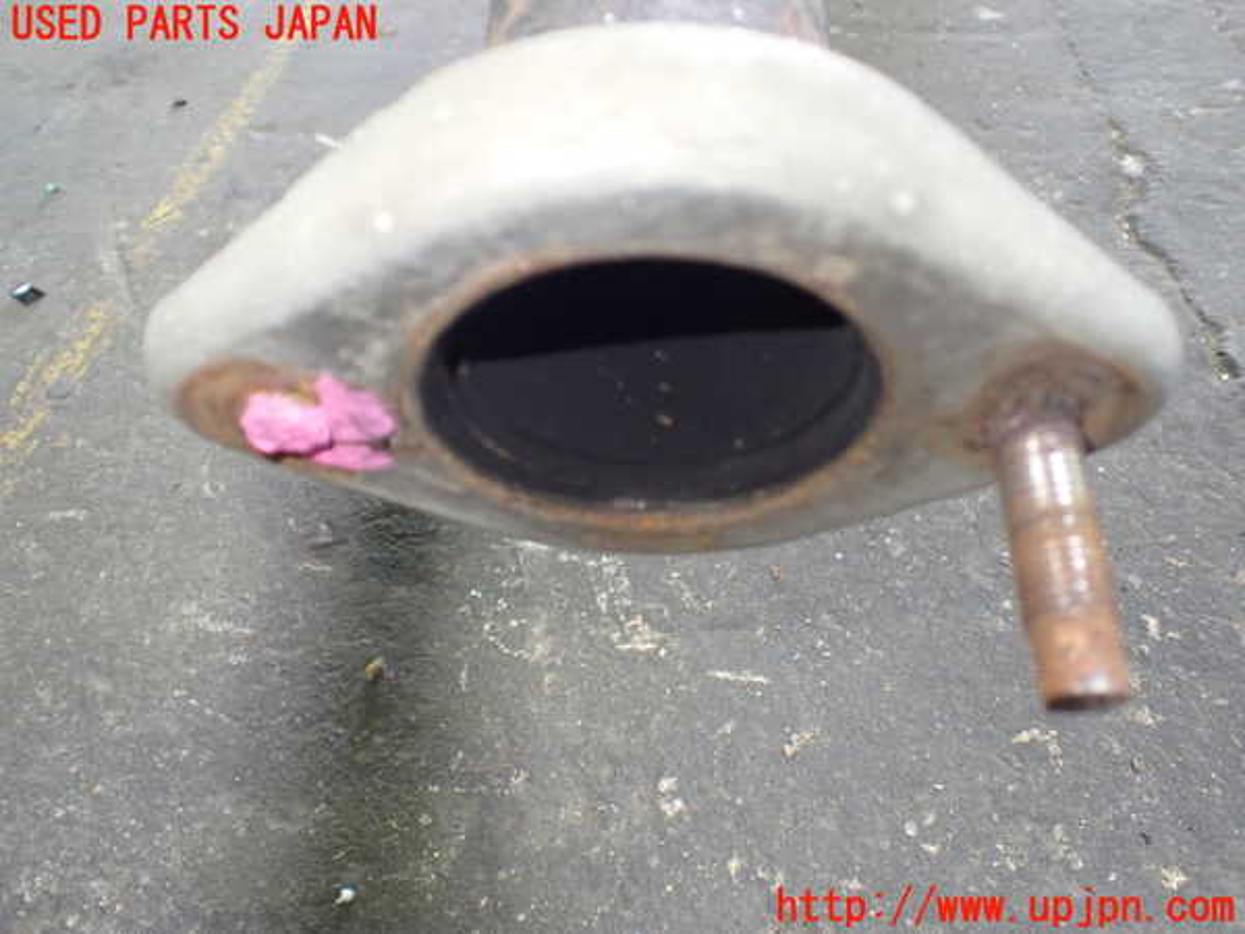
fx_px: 1079
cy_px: 467
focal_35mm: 30
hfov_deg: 60.0
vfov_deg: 46.8
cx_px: 622
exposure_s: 1/60
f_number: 2.3
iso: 800
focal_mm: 5.4
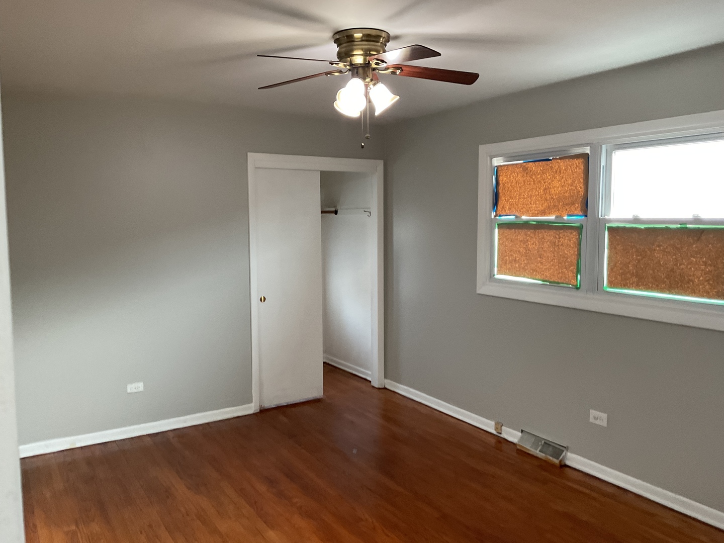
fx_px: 607
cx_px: 362
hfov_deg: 61.7
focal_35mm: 29
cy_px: 272
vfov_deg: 48.2
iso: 125
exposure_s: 1/60
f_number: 1.8
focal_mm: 3
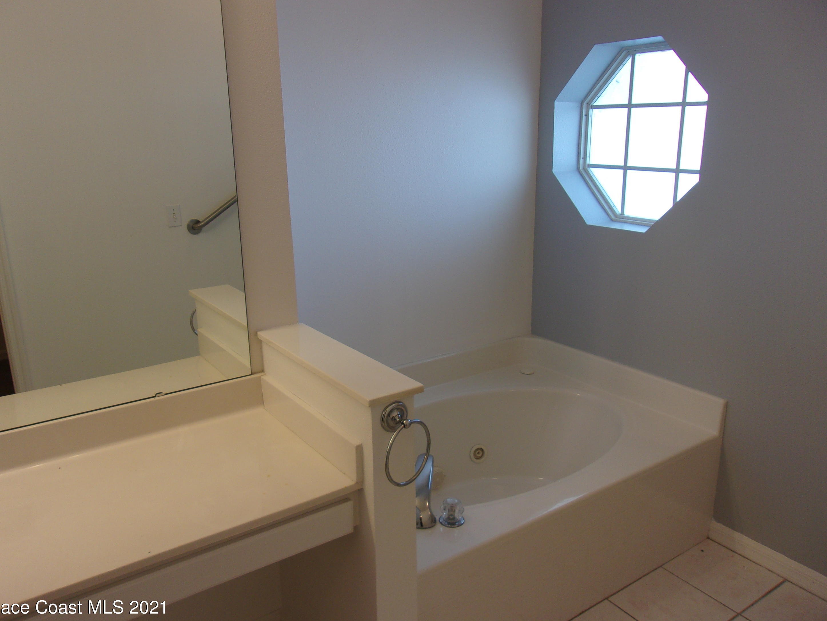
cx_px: 406
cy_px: 314
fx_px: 669
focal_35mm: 28
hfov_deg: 63.4
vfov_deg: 49.7
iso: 81
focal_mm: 4.9
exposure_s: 1/34
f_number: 3
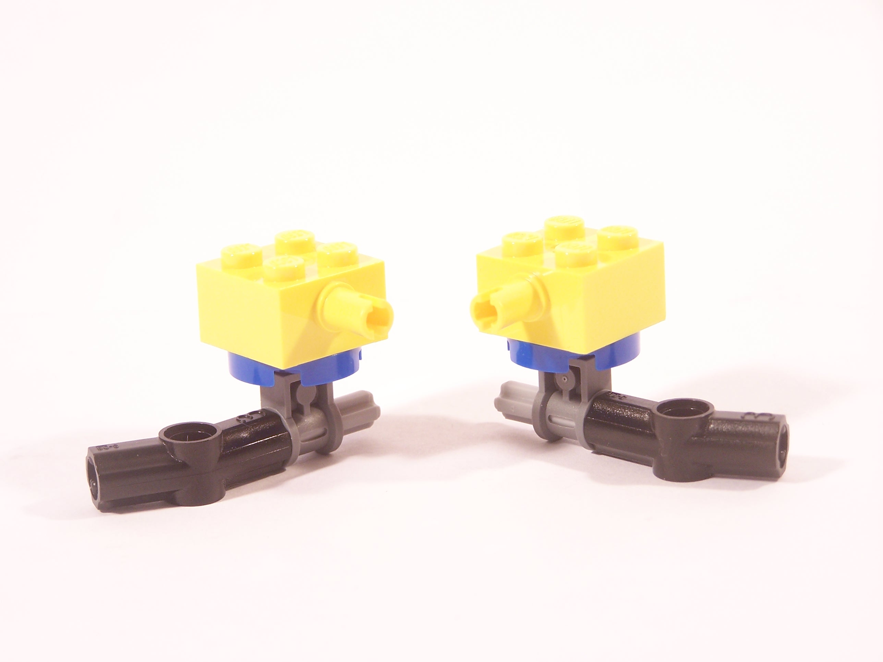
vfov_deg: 12.7
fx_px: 2984
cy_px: 331
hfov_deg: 16.8
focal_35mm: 117
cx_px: 442
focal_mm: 19.4
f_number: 3.2
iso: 100
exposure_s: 1/10
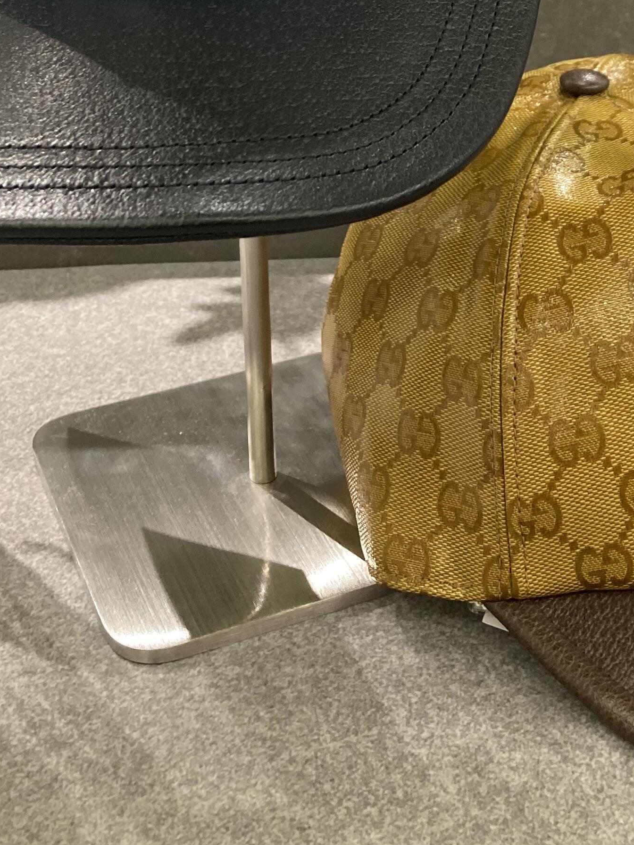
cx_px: 413
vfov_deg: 28.4
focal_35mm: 63
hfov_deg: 23.2
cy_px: -40
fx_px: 1538
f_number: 1.8
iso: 125
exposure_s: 1/60
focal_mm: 3.99
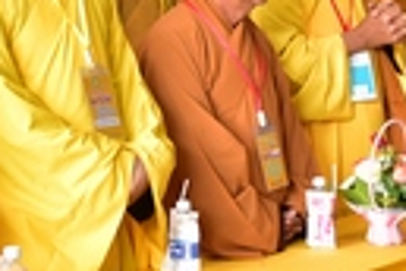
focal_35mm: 121
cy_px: -28
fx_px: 1365
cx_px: 239
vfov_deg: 11.2
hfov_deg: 16.9
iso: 640
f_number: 4
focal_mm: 24
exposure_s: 1/160
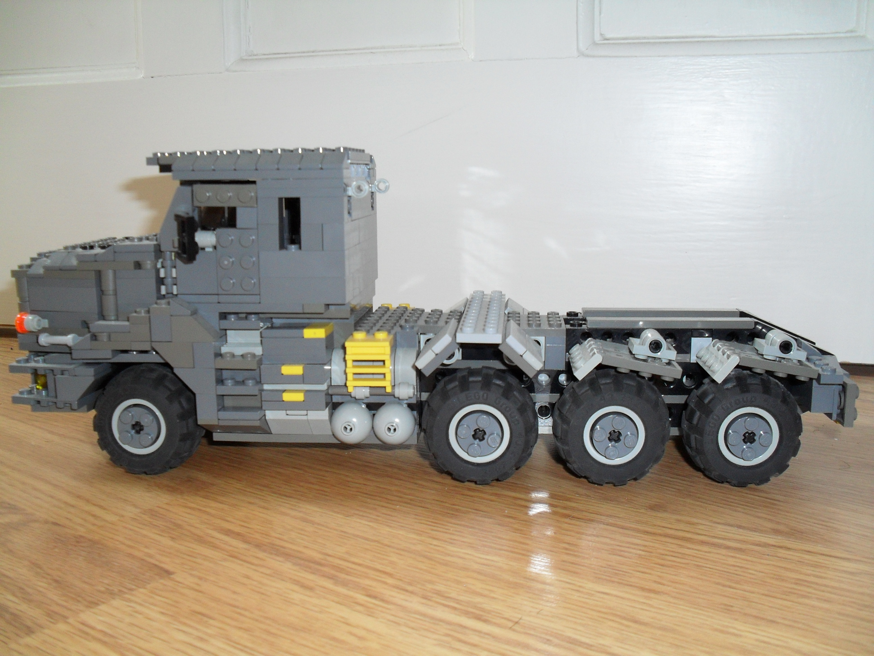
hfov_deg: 52.6
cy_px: 328
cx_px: 437
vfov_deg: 40.7
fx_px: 884
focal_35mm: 35
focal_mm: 6.3
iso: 200
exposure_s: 1/45
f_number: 3.2
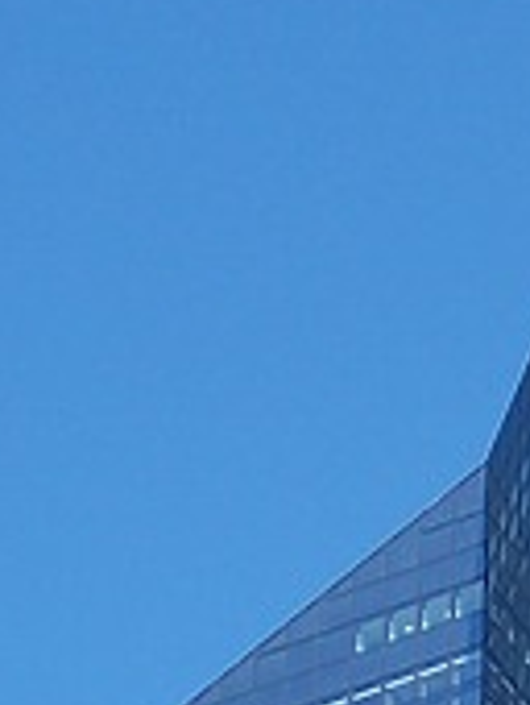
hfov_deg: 5.6
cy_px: 1049
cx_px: 625
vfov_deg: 7.4
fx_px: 5376
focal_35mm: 264
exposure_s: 1/750
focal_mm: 12.4
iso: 80
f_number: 3.2
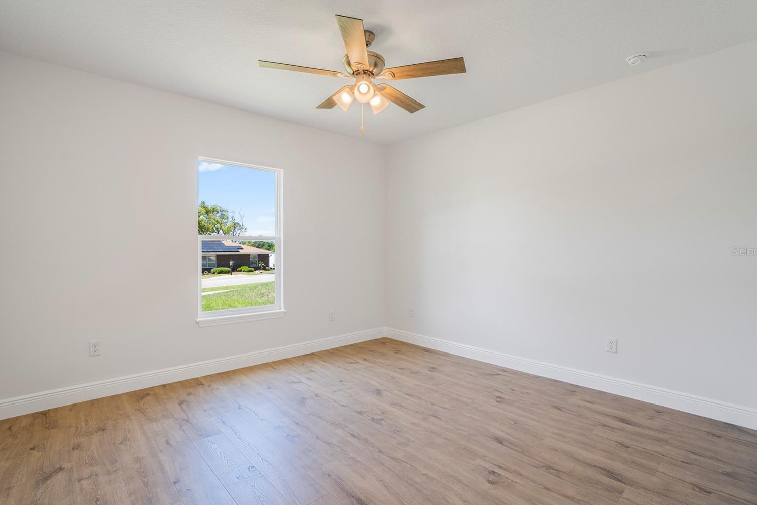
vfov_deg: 73.7
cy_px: 251
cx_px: 373
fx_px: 336
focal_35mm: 16
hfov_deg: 96.7
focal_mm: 10
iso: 100
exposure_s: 1/2
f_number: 11
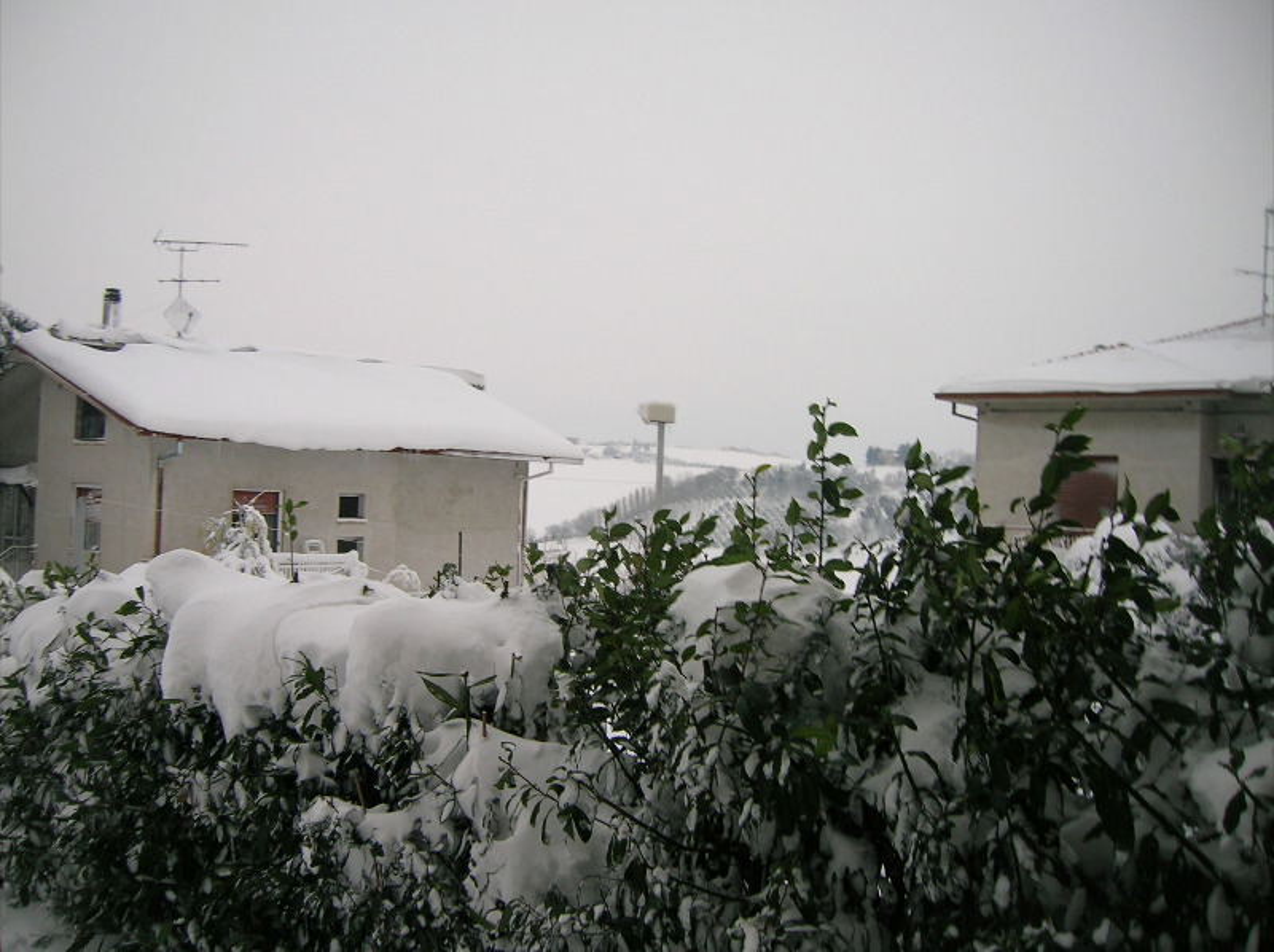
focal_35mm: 34
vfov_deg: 41.7
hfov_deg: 54.0
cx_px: 637
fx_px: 1250
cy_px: 476
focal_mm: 5.7
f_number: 2.9
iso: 50
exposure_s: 1/66.2
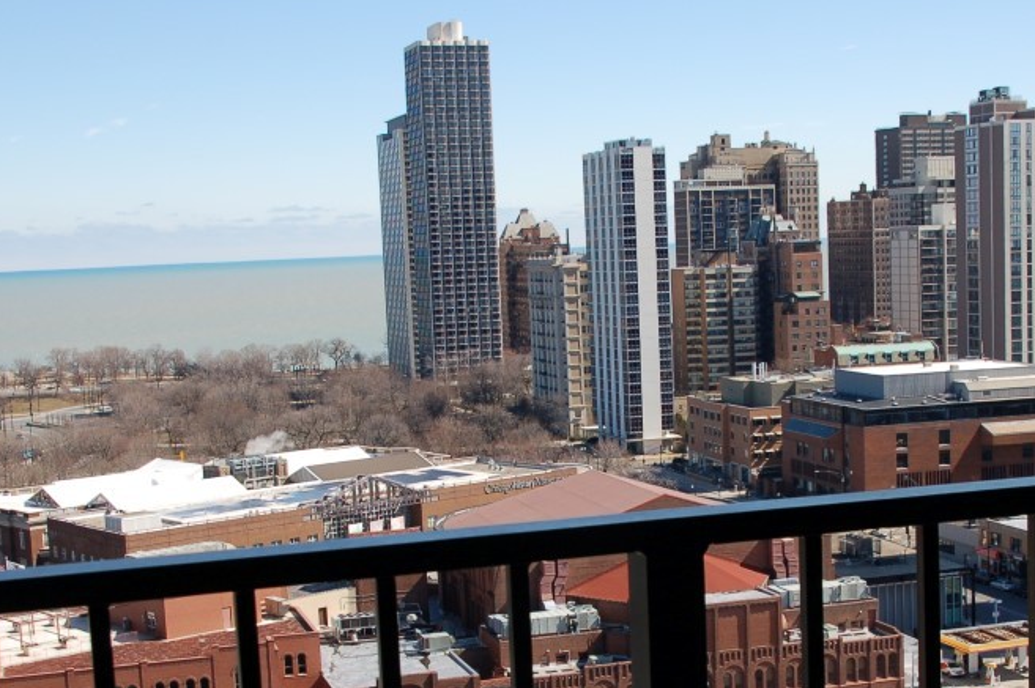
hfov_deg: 34.4
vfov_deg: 23.2
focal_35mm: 58
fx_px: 1666
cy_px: 488
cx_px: 596
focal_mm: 22
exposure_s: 1/250
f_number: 8
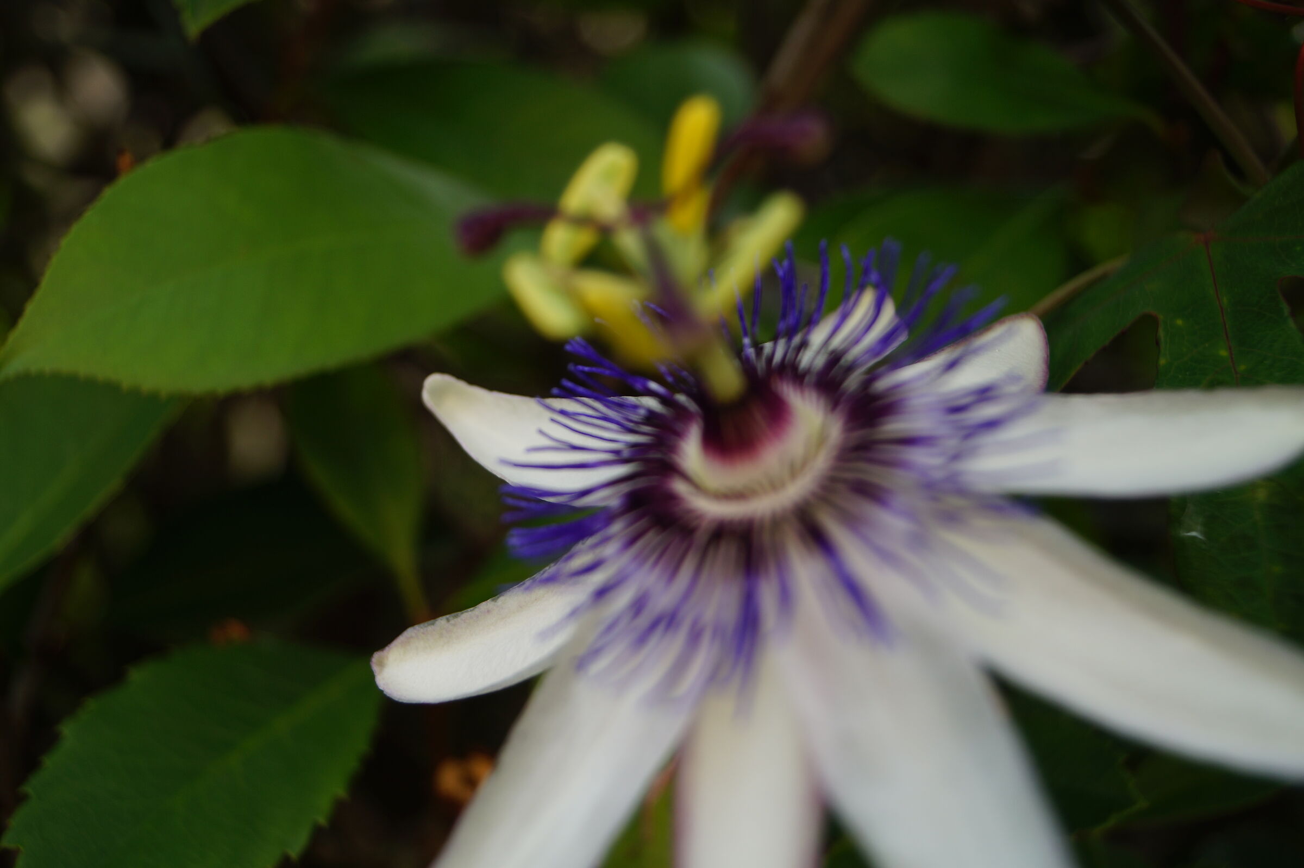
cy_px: 434
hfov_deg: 46.4
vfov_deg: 31.9
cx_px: 652
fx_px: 1521
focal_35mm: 42
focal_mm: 28
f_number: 4.5
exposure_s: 1/200
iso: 100
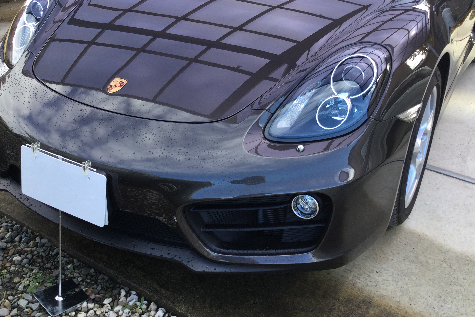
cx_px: 248
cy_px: 99
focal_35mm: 40
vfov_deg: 33.0
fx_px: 528
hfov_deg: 48.4
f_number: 2.4
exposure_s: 1/120
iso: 25
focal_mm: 3.3
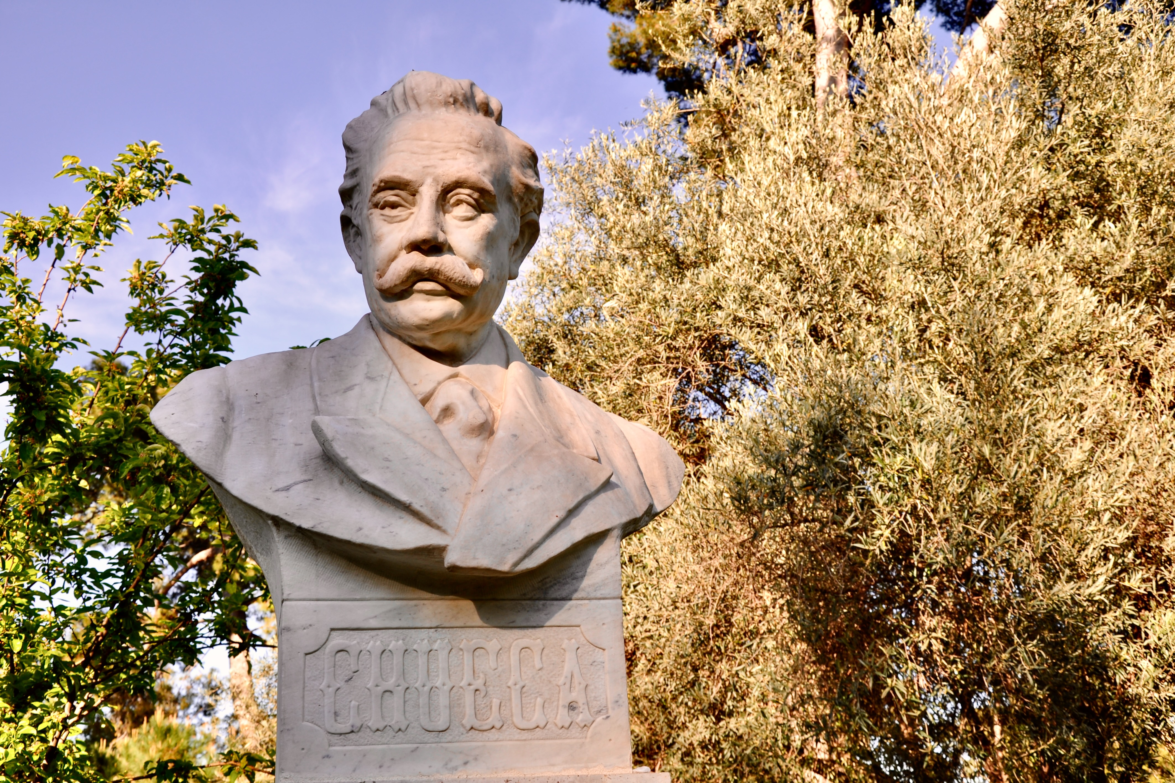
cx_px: 588
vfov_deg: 29.9
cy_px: 392
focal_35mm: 45
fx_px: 1468
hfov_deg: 43.6
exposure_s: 1/100
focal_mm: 30
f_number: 8
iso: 100
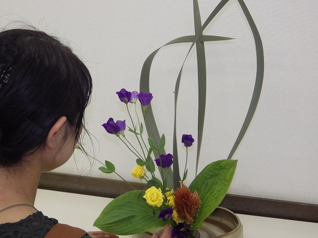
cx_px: 136
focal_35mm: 70
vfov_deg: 21.0
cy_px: 140
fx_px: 643
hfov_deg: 27.7
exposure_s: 1/60
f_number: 4
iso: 200
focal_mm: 10.7
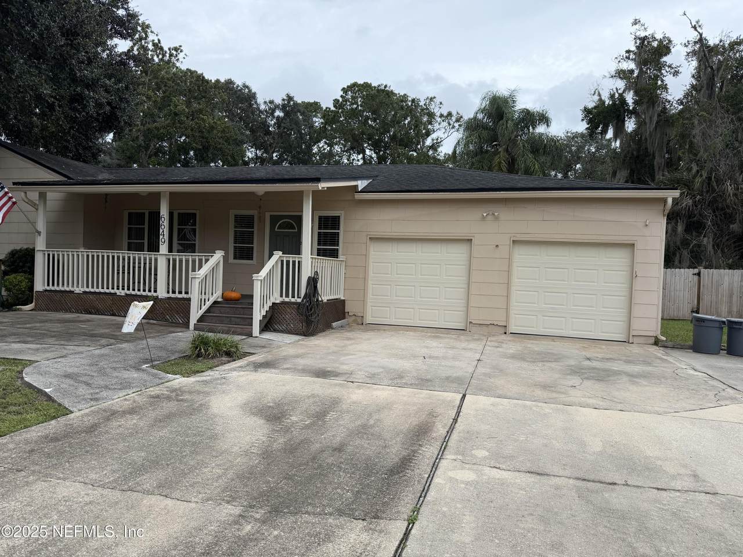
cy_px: 278
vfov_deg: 56.8
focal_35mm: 24
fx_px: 515
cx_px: 372
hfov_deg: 71.6
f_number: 1.78
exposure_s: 1/2000
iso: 100
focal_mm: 6.76
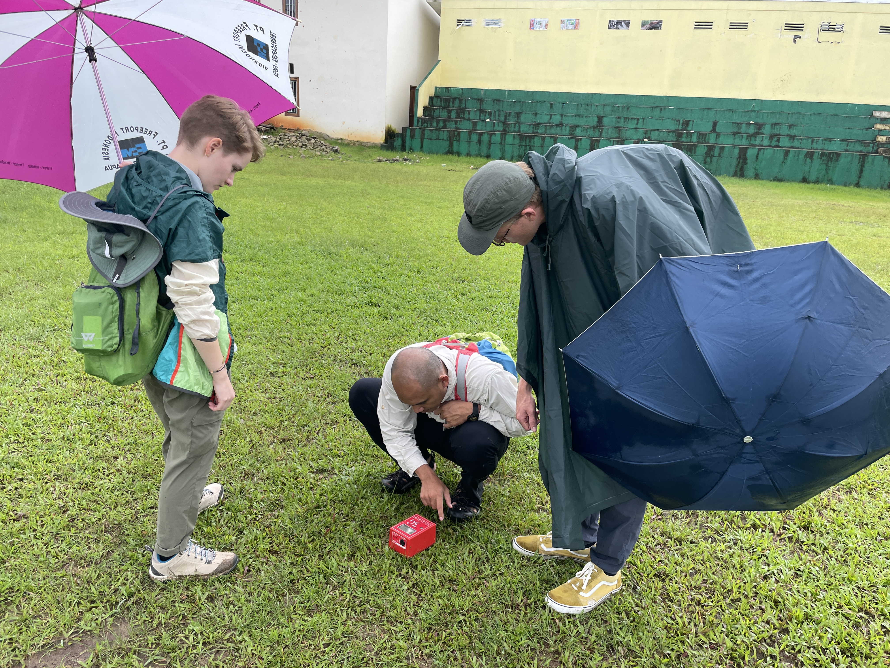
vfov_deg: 53.1
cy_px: 334
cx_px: 445
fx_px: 668
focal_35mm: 26
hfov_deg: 67.3
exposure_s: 1/506
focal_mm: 4.2
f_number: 1.6
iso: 32
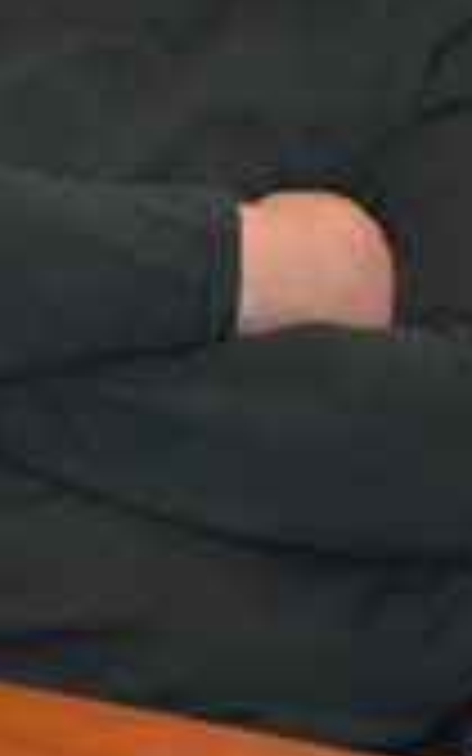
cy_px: -371
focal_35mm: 249
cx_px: -539
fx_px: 5125
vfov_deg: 8.3
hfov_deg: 5.2
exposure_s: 1/125
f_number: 8
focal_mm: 50
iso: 6400
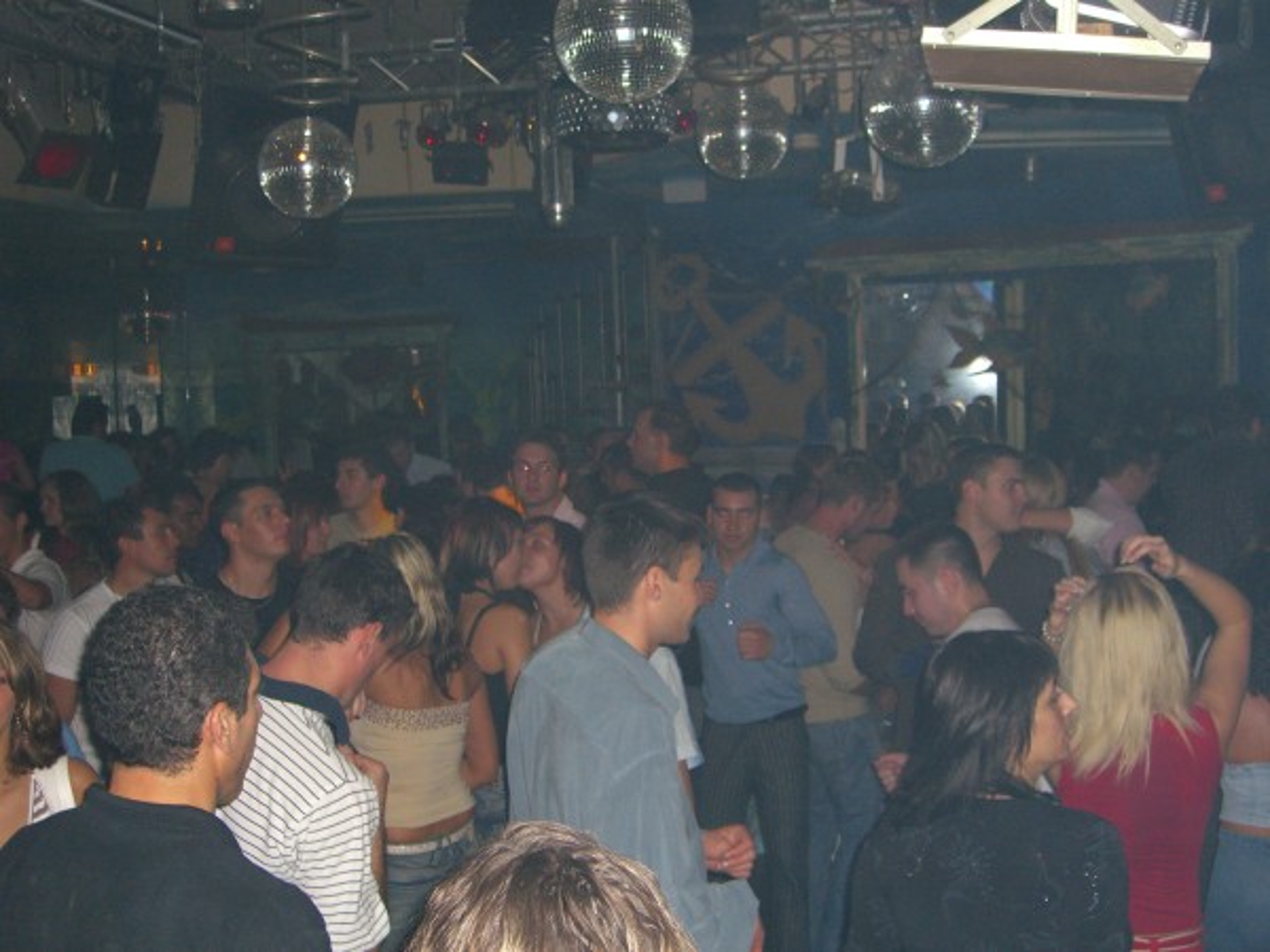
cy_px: 476
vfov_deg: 31.5
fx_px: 1688
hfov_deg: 41.2
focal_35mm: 46
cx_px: 635
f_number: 3.1
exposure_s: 1/60
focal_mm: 9.5
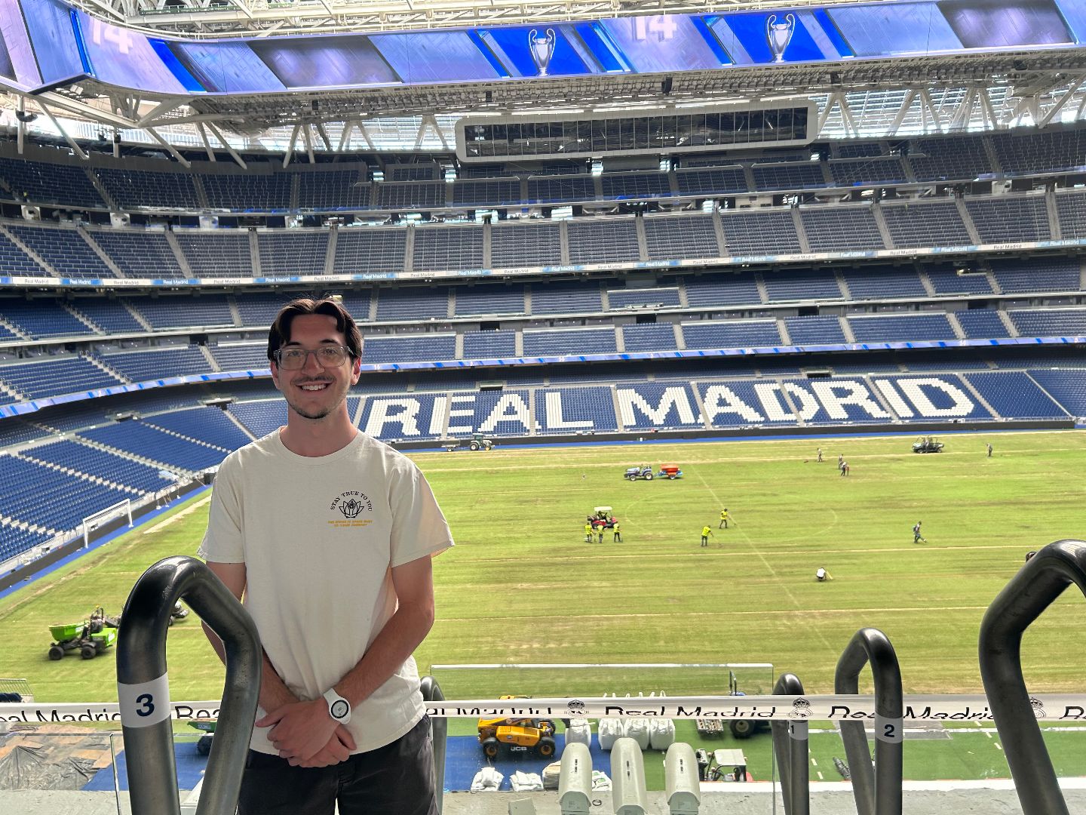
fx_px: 816
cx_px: 543
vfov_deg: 53.1
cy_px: 408
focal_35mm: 26
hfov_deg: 67.3
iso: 64
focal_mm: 5.7
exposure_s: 1/204
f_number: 1.5
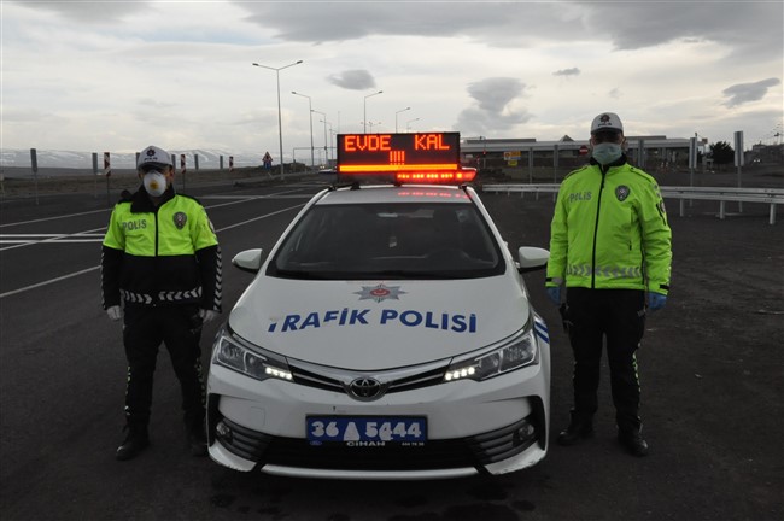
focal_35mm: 36
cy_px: 260
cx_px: 392
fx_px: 783
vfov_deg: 36.8
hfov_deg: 53.2
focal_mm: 24
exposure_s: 1/320
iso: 2000
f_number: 18
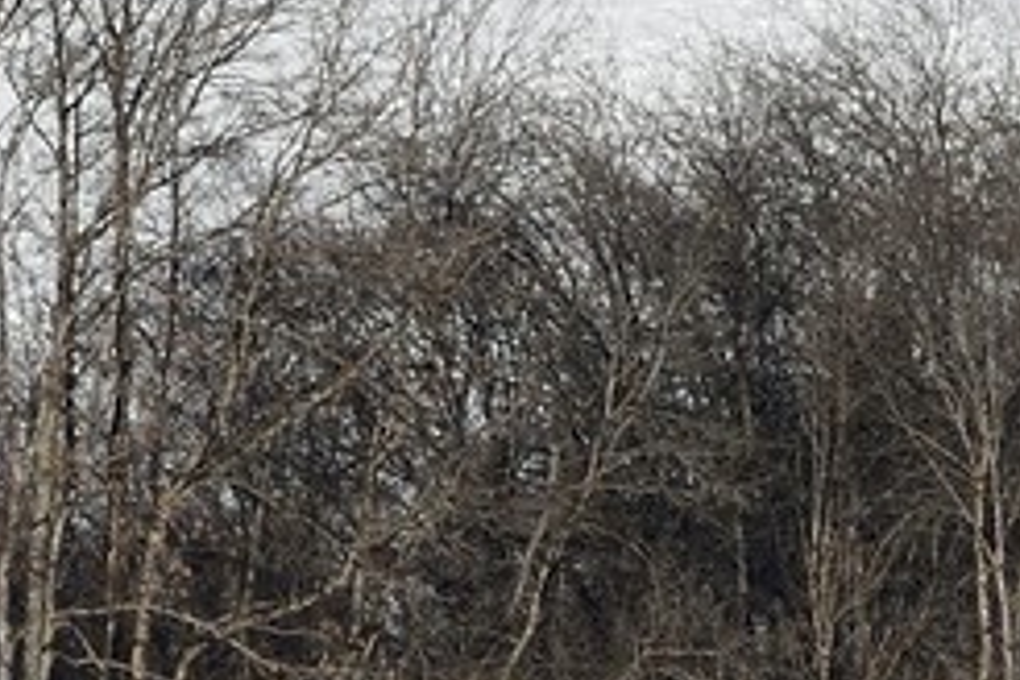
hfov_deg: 1.6
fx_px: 36887
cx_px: 2795
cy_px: 514
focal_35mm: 1302
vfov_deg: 1.1
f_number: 20
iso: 200
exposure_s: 1/160
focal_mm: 200
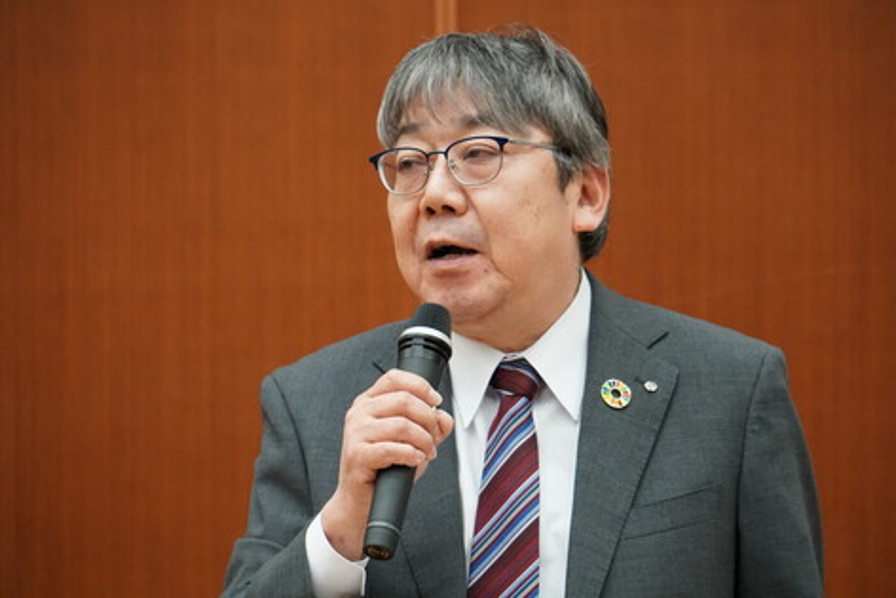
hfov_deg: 11.5
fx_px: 4444
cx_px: 452
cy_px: 302
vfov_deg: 7.7
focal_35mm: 179
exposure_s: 1/200
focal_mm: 117
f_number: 5.6
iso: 5000
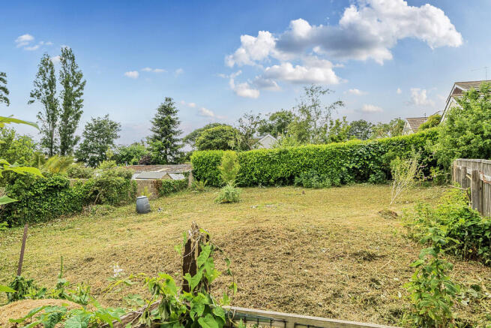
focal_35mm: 18
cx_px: 246
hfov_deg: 90.0
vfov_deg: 67.4
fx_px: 246
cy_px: 164
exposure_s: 1/500
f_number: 8
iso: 400
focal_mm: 12
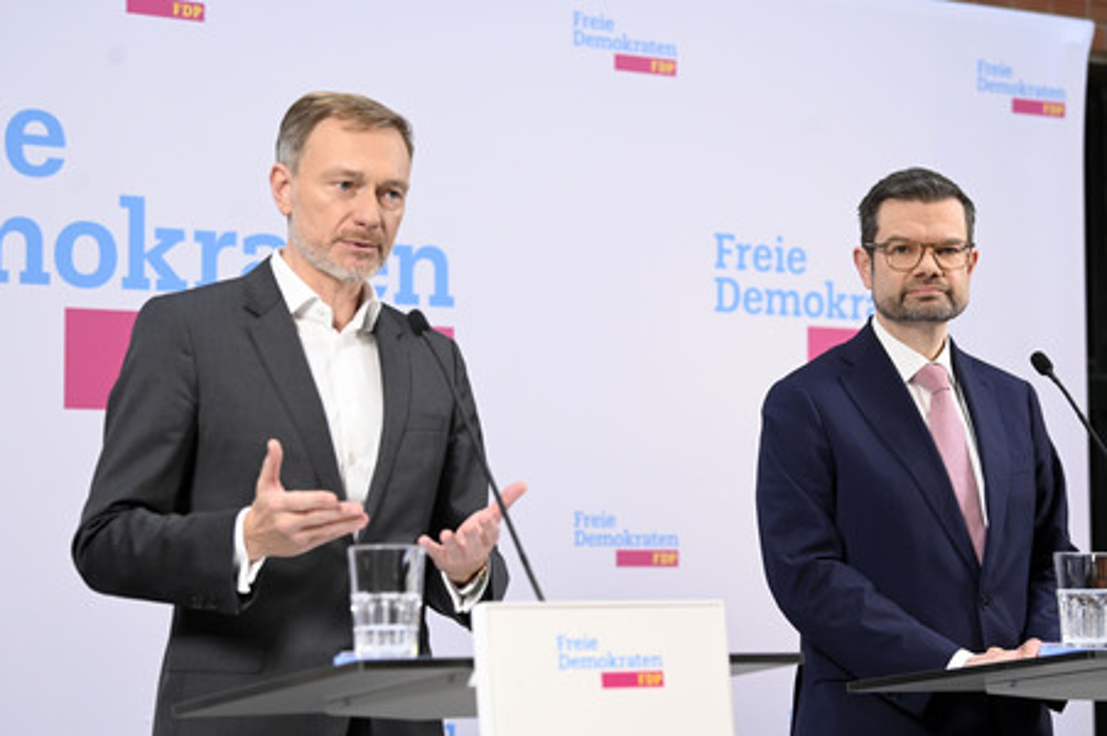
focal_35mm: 95
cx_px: 554
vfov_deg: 14.4
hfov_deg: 21.5
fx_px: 2919
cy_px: 368
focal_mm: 95
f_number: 4
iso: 5000
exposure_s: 1/800
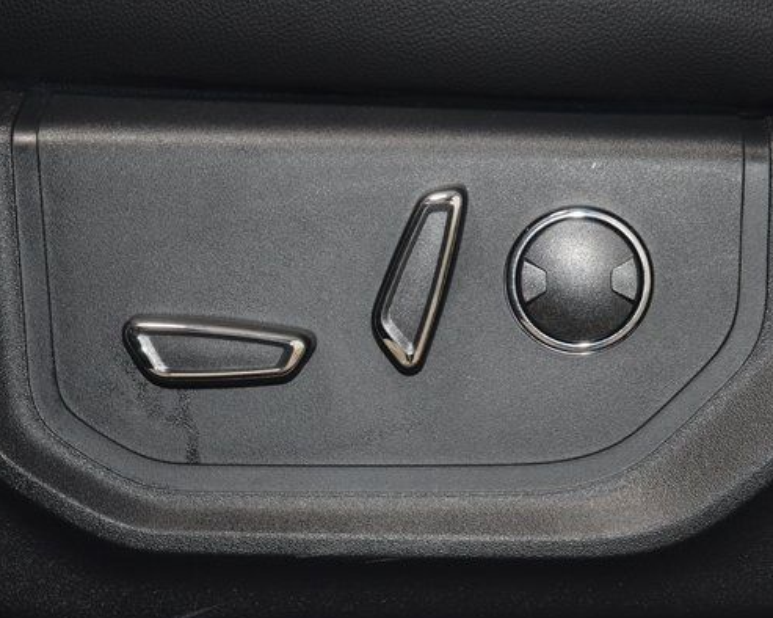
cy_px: 324
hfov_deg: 15.0
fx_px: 2927
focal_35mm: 128
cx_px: 411
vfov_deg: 12.0
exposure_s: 1/60
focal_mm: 70
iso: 2000
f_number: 4.5
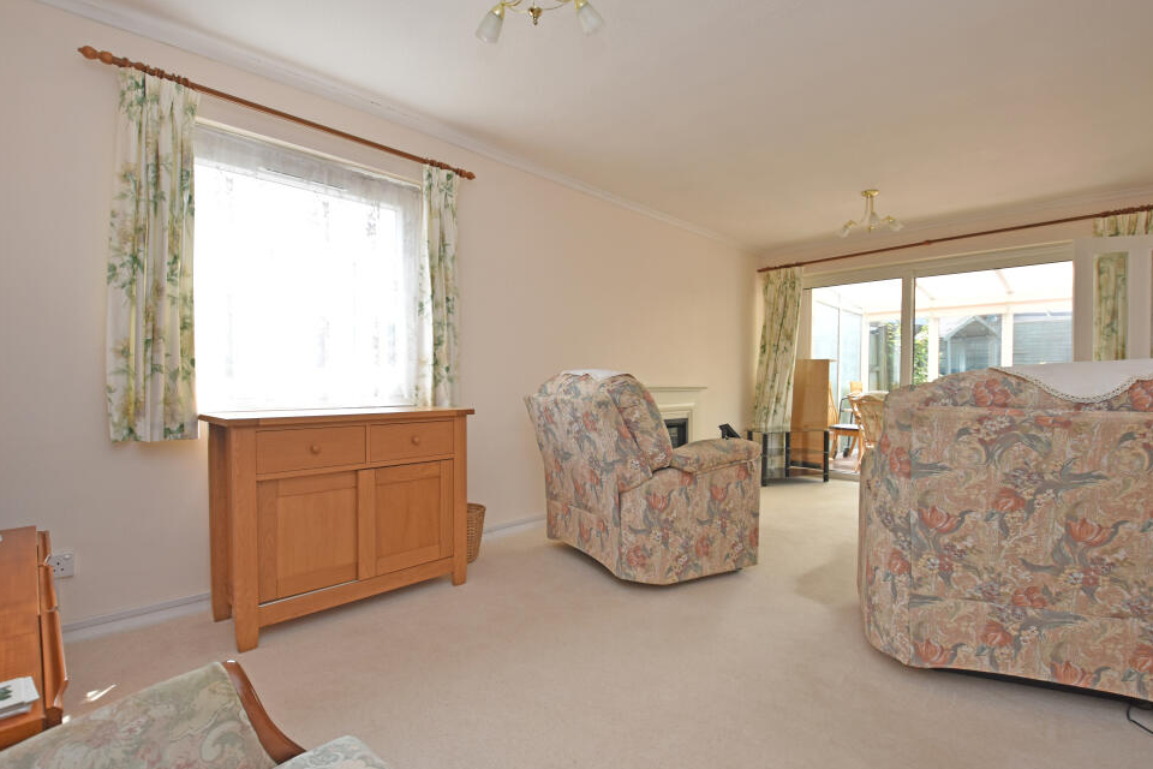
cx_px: 583
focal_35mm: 16
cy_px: 390
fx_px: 512
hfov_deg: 96.7
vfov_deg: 73.7
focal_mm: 10
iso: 320
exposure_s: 1/200
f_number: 5
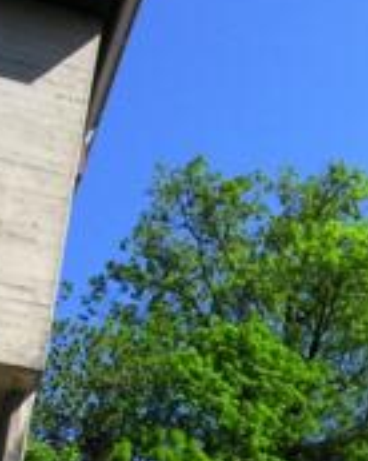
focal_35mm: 120
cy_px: 306
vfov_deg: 16.0
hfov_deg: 12.3
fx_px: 1637
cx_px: 536
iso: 100
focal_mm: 7.8
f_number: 5.6
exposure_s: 1/350
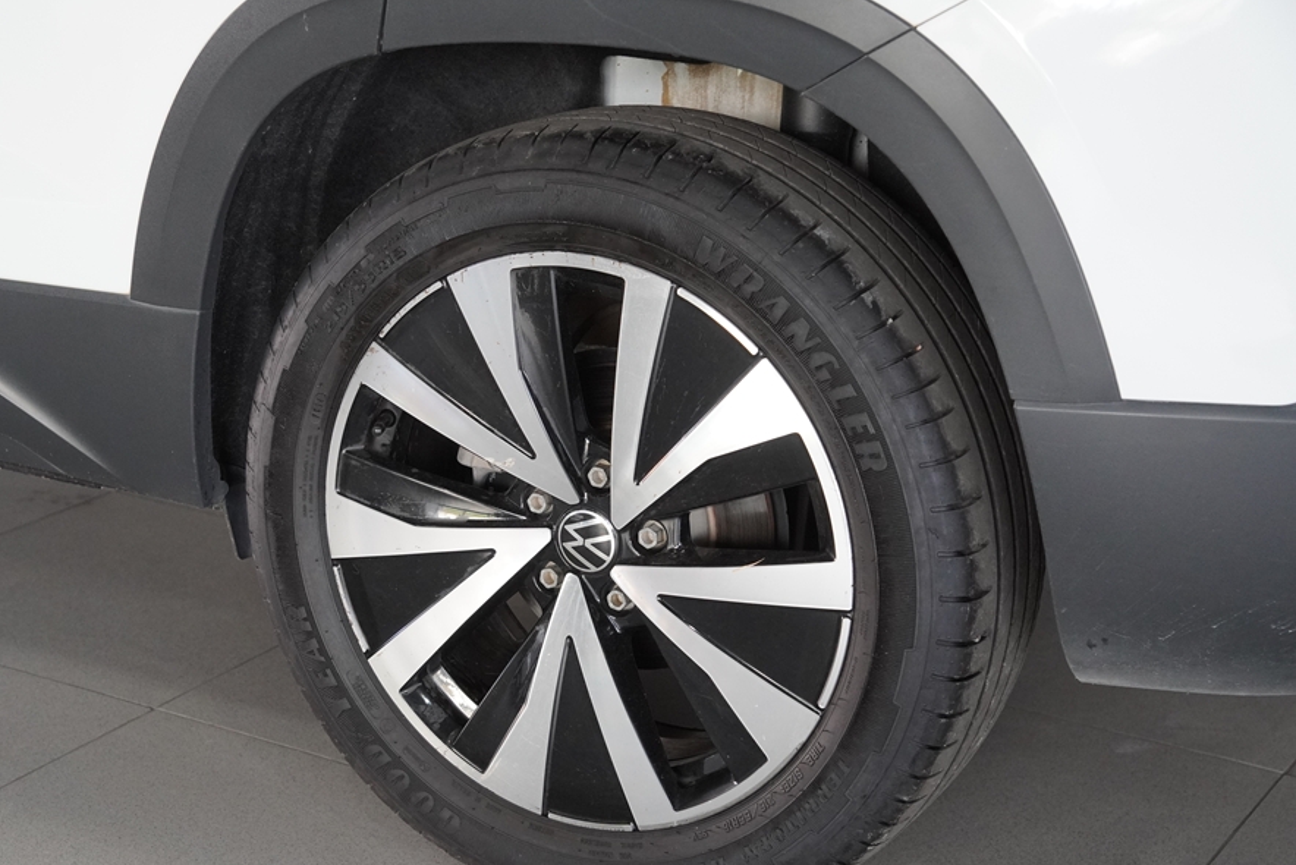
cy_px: 487
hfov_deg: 30.5
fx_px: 2377
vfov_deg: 20.6
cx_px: 557
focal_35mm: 66
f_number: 3.5
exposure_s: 1/160
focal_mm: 38
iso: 1600
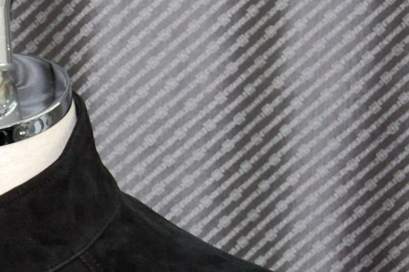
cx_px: -69
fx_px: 2542
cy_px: 300
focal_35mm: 224
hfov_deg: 9.1
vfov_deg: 6.1
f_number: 5.3
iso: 400
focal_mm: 46
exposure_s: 1/60
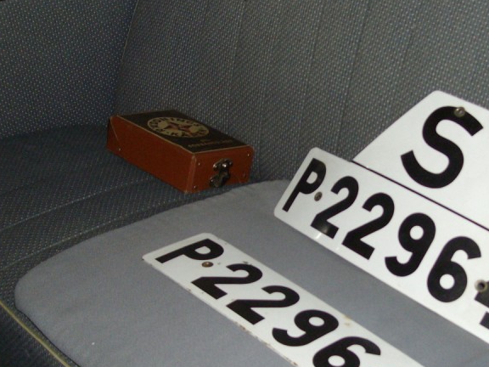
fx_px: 904
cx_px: 355
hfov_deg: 29.9
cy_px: 212
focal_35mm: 64
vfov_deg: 22.9
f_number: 2.7
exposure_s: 1/50
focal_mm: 6
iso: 160
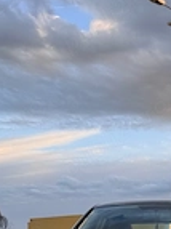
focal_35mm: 67
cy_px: 282
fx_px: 442
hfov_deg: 21.5
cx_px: 147
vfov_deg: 25.7
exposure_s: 1/331
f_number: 1.78
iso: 80
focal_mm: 6.76
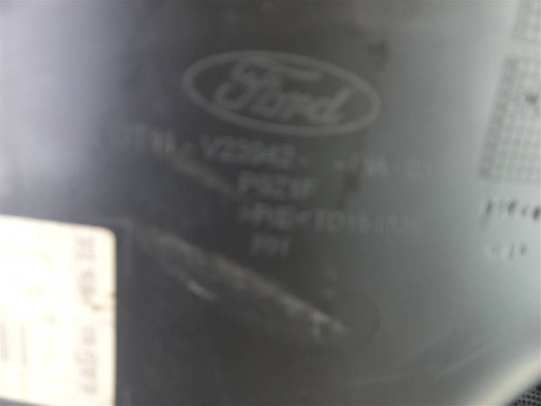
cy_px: 203
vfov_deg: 54.9
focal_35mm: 25
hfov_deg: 69.4
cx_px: 270
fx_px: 391
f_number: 1.8
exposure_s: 1/50
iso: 200
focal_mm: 4.6
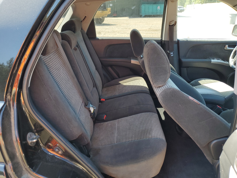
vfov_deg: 53.1
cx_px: 118
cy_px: 89
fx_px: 178
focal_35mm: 26
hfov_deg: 67.3
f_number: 1.5
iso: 50
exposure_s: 1/172
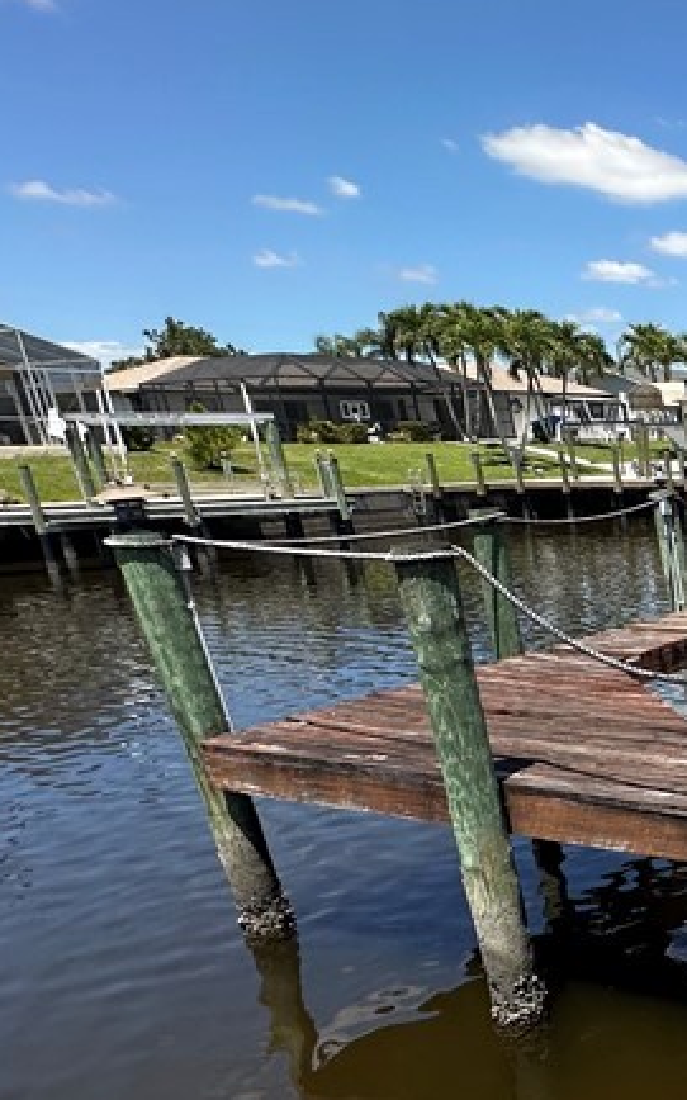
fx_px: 1049
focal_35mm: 35
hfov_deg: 24.7
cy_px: 763
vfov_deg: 53.8
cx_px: 1108
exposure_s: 1/1984
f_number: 2.2
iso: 40
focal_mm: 2.22
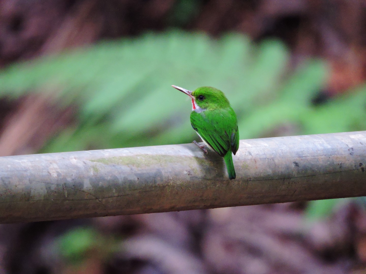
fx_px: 12688
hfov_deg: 1.7
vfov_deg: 1.2
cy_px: 137
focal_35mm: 1200
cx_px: 183
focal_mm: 215
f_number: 6
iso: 1100
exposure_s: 1/25
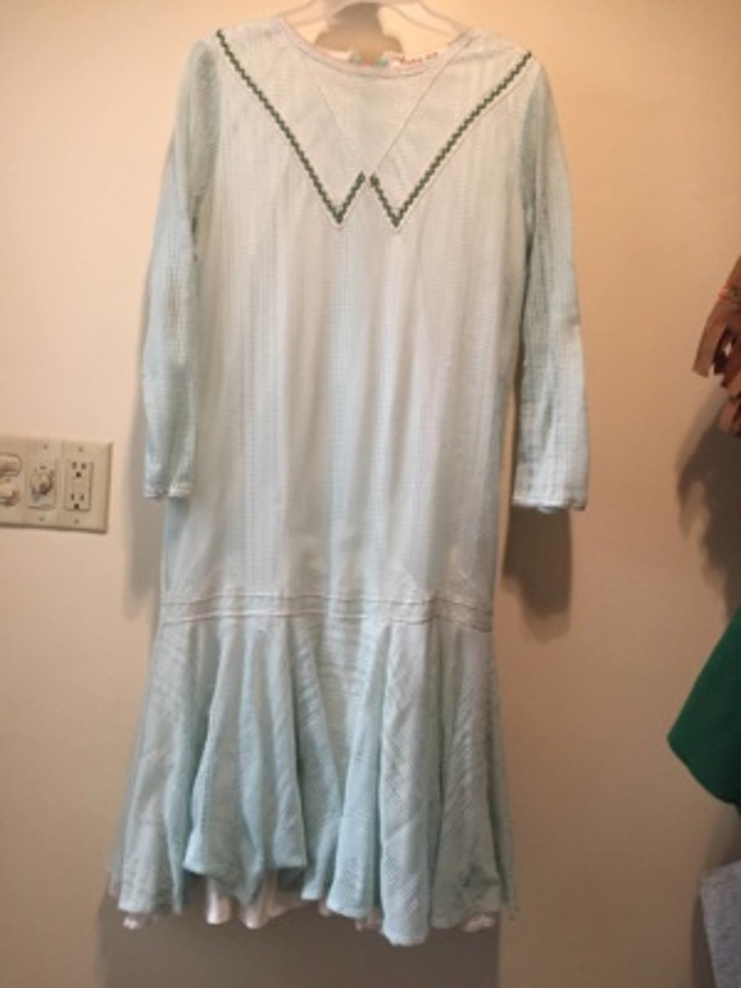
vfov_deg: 61.7
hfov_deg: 48.2
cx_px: 370
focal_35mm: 29
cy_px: 494
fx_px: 828
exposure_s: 1/30
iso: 160
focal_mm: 4.15
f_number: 2.2
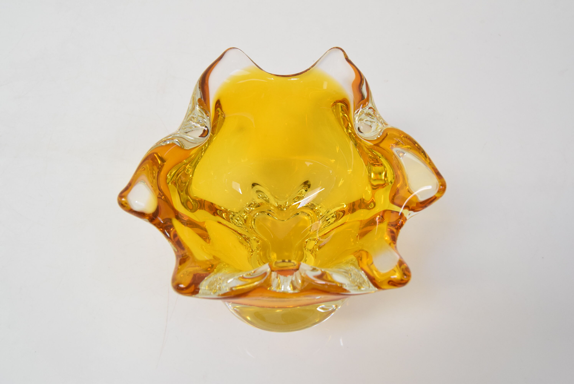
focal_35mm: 30
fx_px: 479
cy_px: 192
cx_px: 287
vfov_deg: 43.7
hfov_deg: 61.9
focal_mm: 20
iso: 1600
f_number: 7.1
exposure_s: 1/200
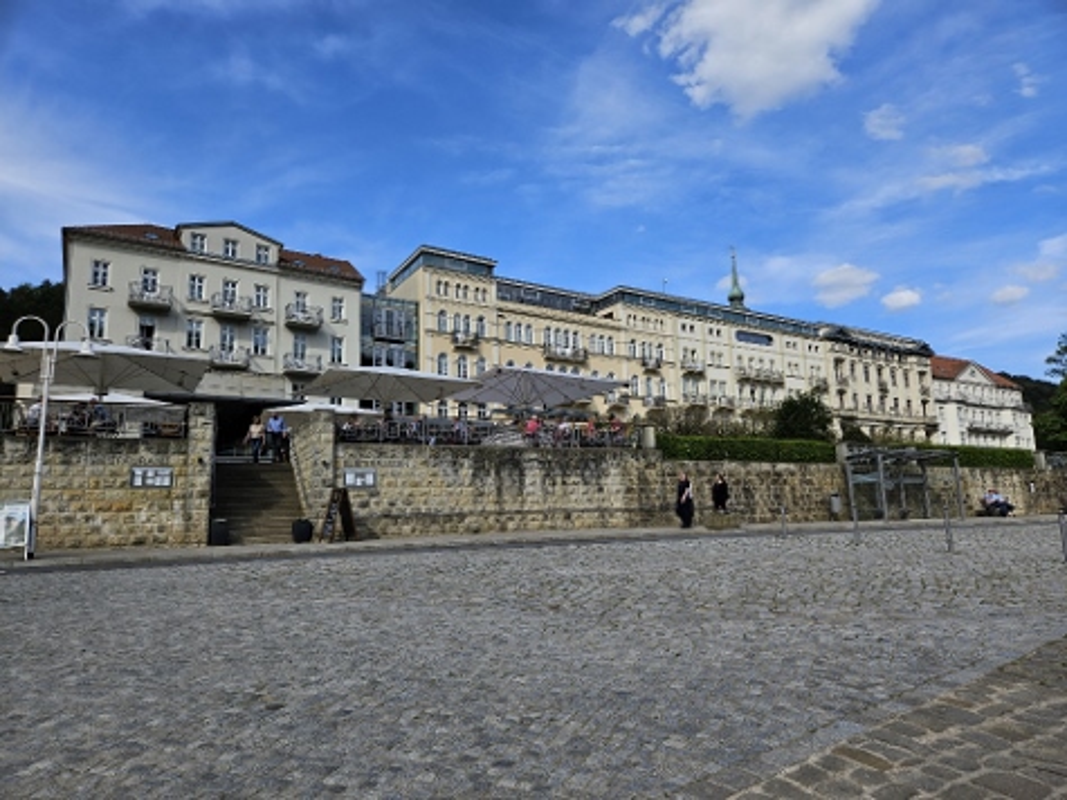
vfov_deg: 58.9
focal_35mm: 23
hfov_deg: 73.9
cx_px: 534
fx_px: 709
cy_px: 400
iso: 25
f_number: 1.8
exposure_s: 1/1402
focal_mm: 5.4
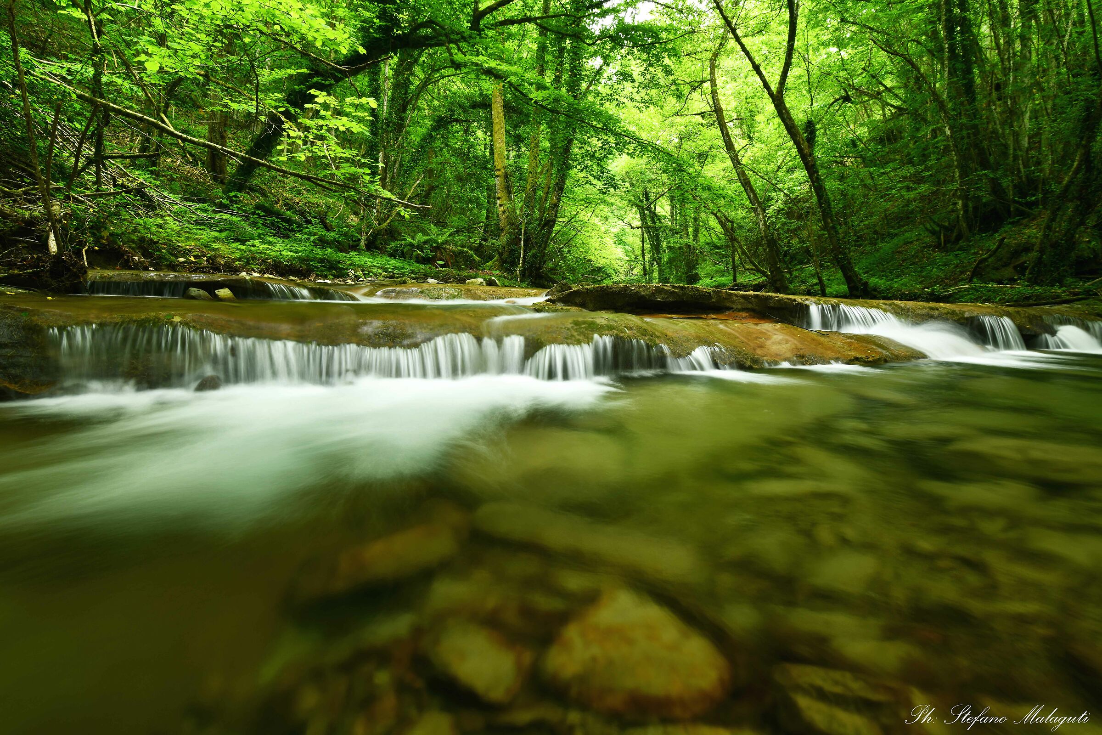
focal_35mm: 16
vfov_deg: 73.7
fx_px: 490
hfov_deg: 96.7
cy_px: 368
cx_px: 551
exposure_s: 1.3
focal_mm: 16
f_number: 11
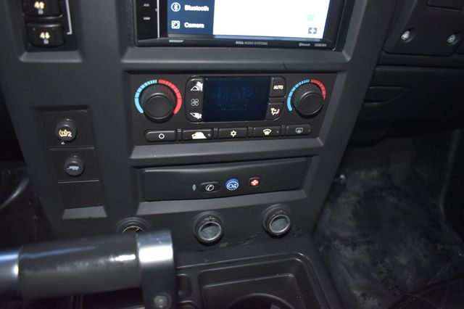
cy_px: 154
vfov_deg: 47.9
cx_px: 232
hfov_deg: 67.4
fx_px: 348
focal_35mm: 27
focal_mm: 18
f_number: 3.5
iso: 1400
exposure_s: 1/13
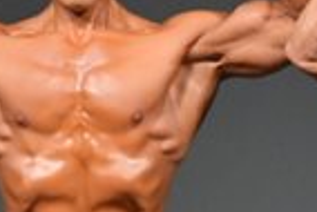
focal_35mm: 1878
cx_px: 814
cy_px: 344
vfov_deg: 0.7
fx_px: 16553
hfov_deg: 1.1
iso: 5000
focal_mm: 230
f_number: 5.6
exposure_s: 1/400
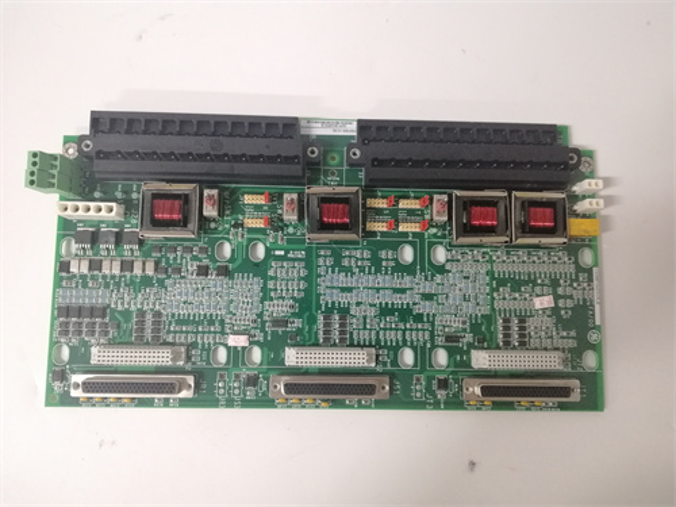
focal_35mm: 26
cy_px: 254
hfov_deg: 67.3
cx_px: 338
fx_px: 508
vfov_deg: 53.1
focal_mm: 3.81
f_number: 2.2
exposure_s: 1/25
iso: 400
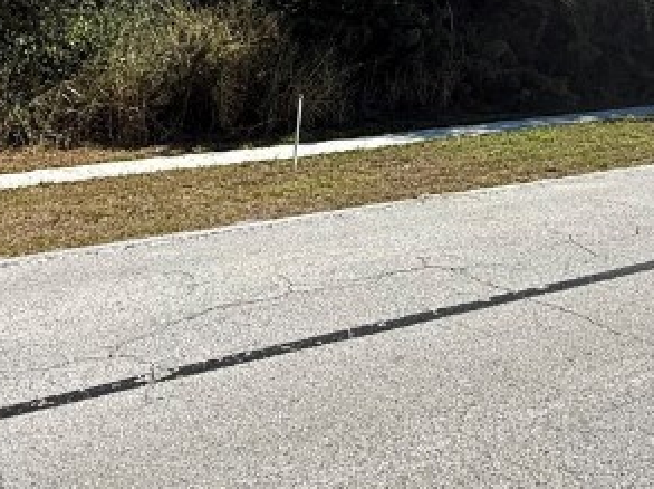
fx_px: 925
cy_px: -56
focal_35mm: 49
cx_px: 431
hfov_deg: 38.6
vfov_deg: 27.0
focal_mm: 2.22
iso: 50
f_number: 2.2
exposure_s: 1/1259
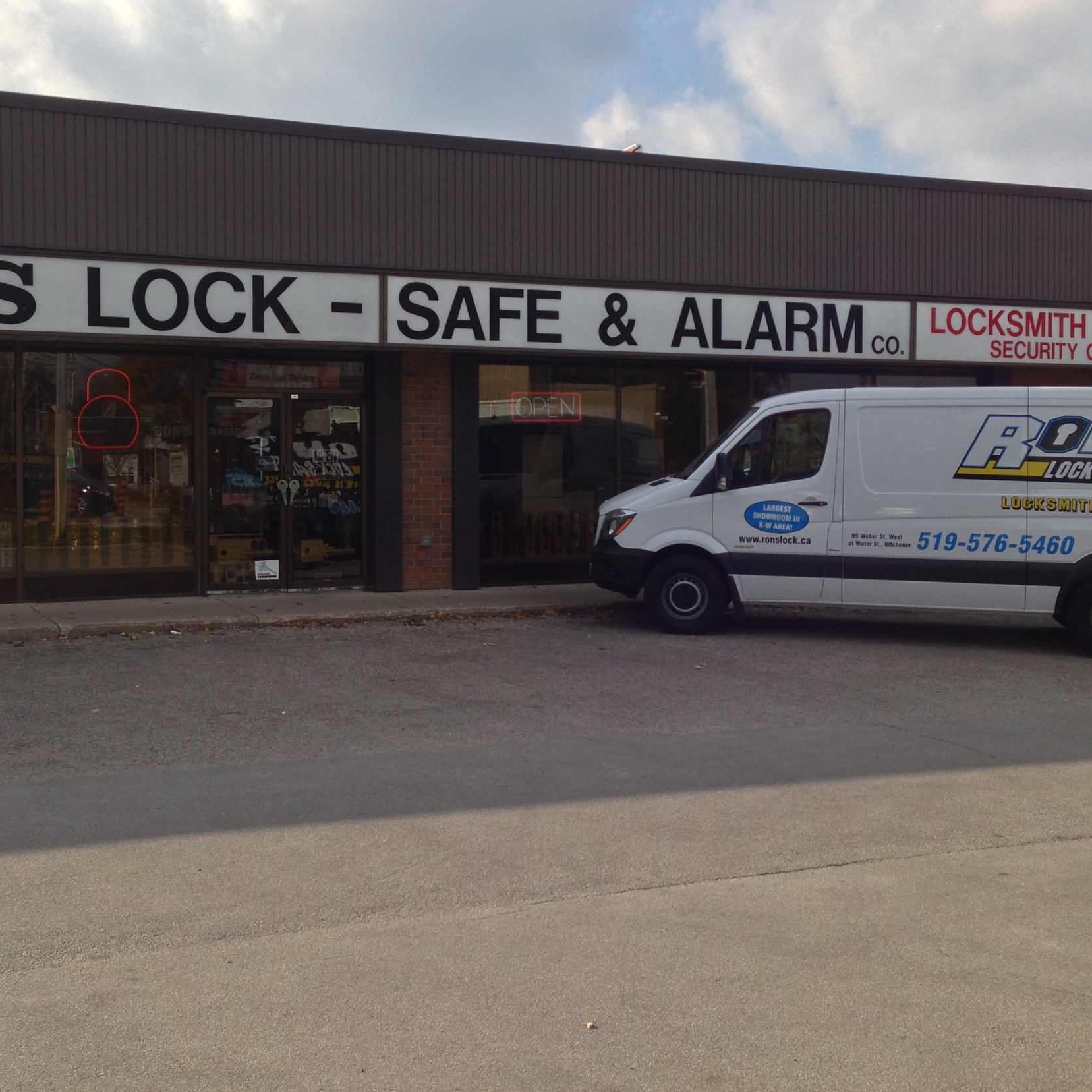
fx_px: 1570
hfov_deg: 38.2
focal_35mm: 44
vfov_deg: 38.3
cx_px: 447
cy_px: 479
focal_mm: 4.12
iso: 50
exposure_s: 1/1178
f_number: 2.4
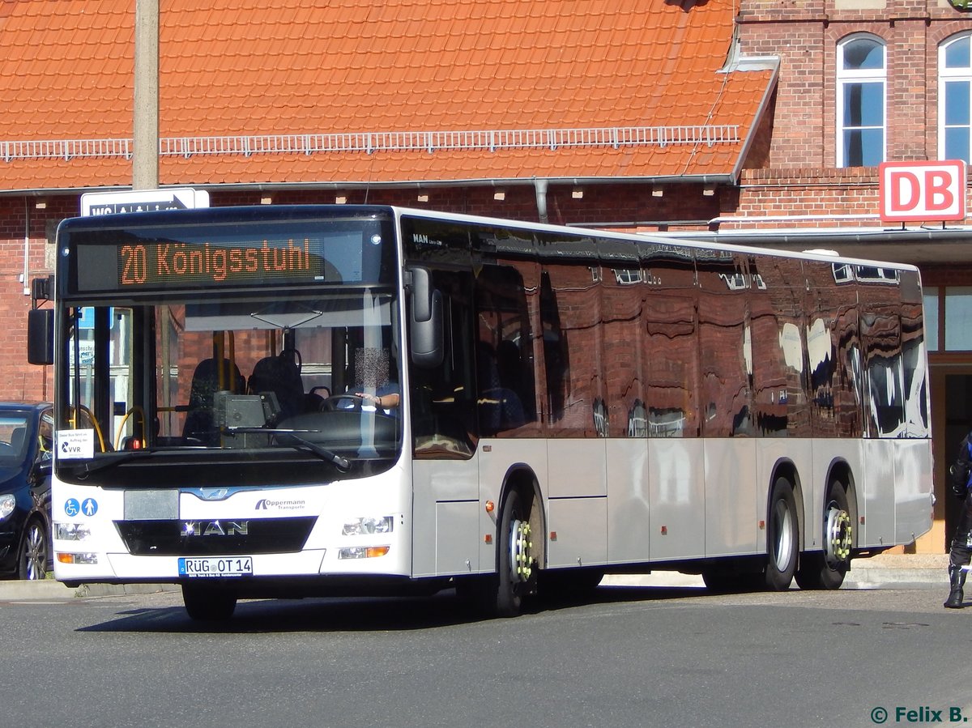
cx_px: 486
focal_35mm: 160
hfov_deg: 12.4
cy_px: 364
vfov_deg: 9.3
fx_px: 4491
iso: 125
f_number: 5.1
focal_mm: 28.7
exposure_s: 1/800
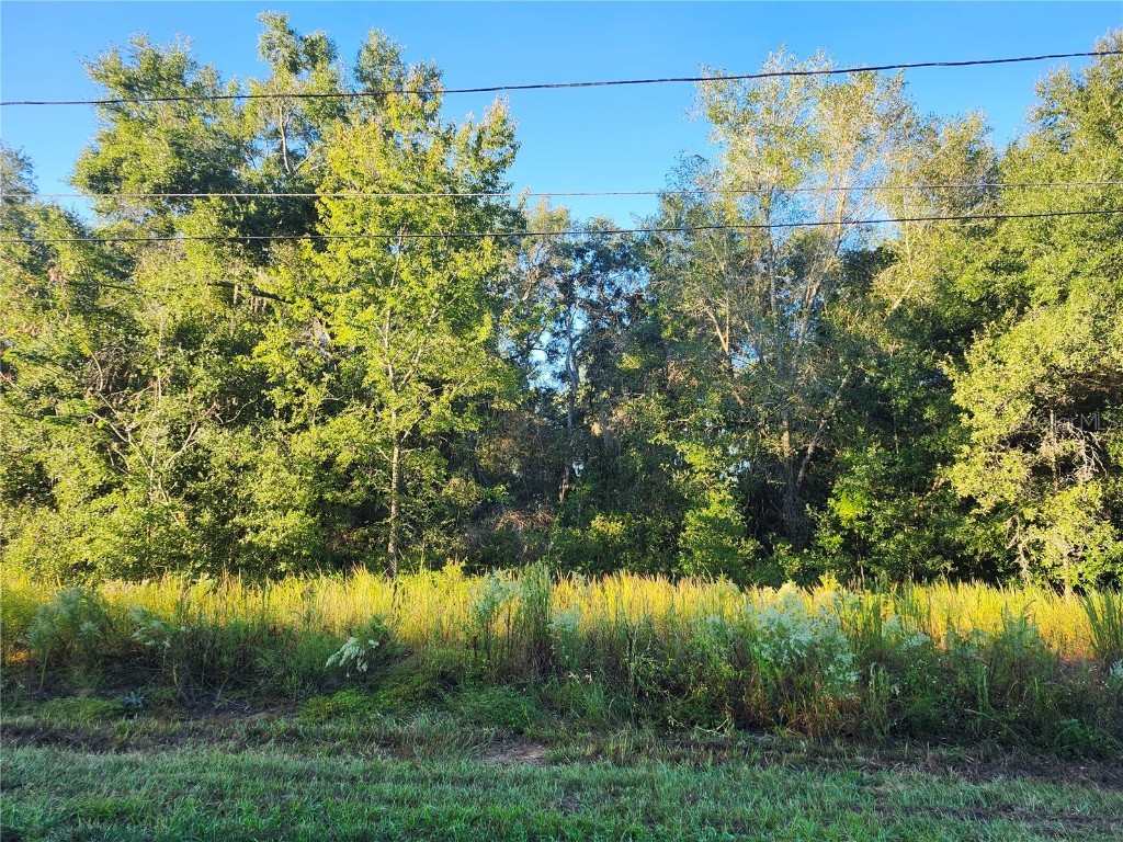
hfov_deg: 73.9
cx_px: 562
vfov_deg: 58.9
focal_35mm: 23
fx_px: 746
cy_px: 421
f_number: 1.8
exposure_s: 1/200
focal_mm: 5.54
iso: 25
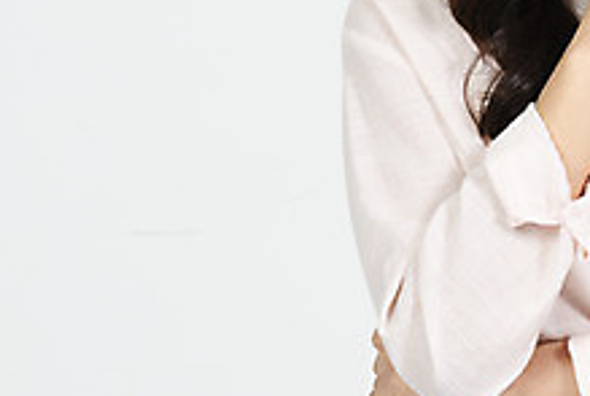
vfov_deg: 2.7
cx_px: 775
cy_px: 5
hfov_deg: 4.1
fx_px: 8293
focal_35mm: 505
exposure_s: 1/125
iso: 100
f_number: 14
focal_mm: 185
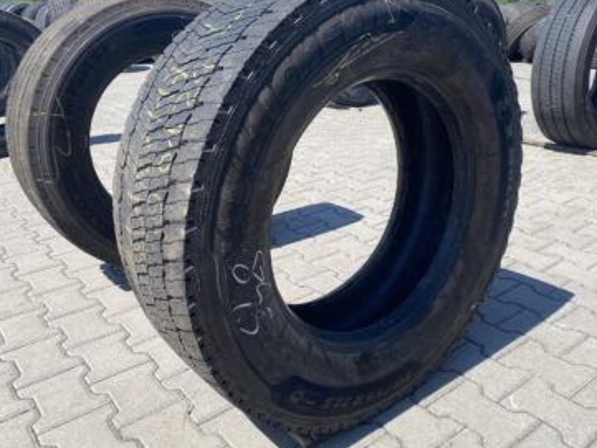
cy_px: 204
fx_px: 535
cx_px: 344
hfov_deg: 58.1
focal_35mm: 31
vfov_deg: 45.4
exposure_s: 1/1678
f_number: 1.8
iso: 32
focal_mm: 4.25
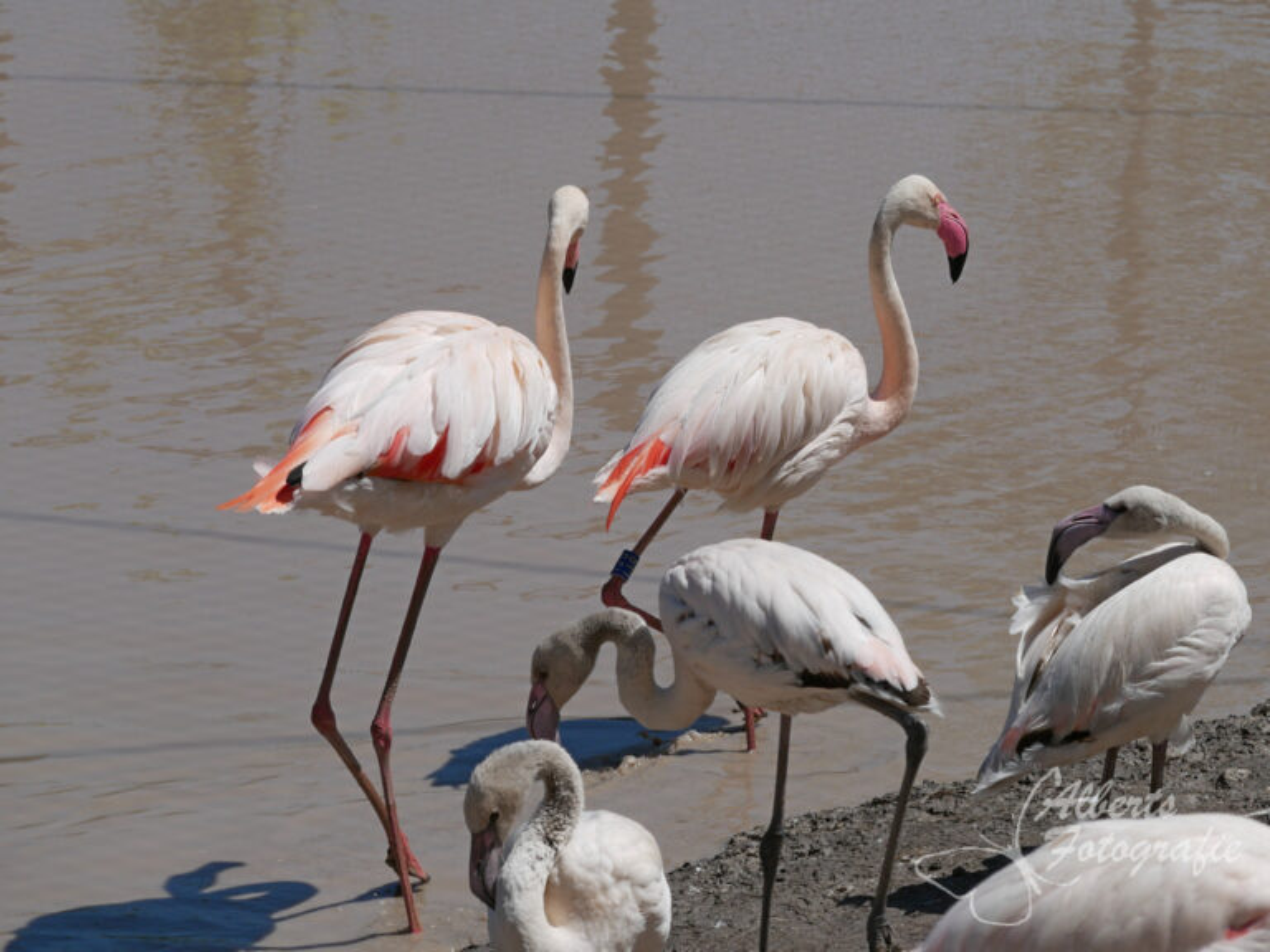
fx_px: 7338
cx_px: 635
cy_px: 476
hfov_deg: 9.9
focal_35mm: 200
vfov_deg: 7.4
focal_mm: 100
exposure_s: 1/1300
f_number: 6.3
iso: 200
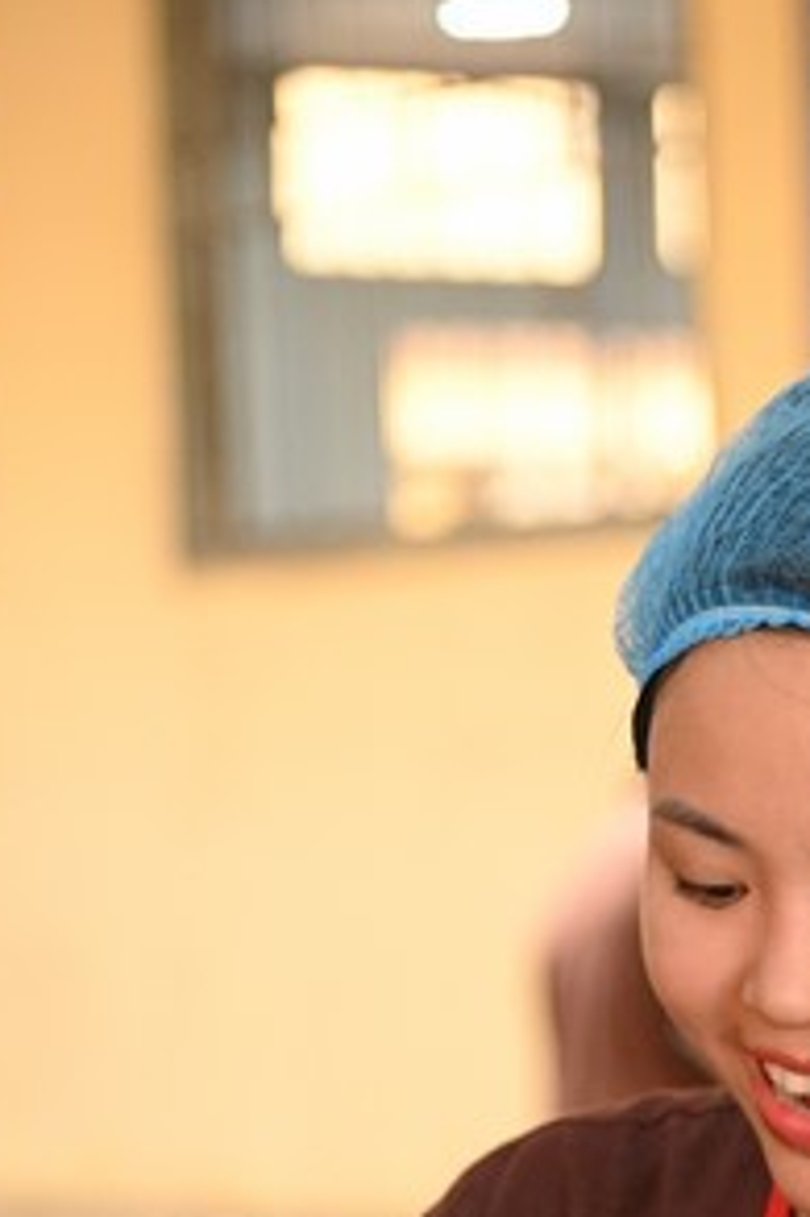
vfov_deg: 10.7
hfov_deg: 7.2
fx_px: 6453
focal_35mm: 191
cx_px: 573
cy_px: 1267
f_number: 4
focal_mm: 86
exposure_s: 1/250
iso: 5000
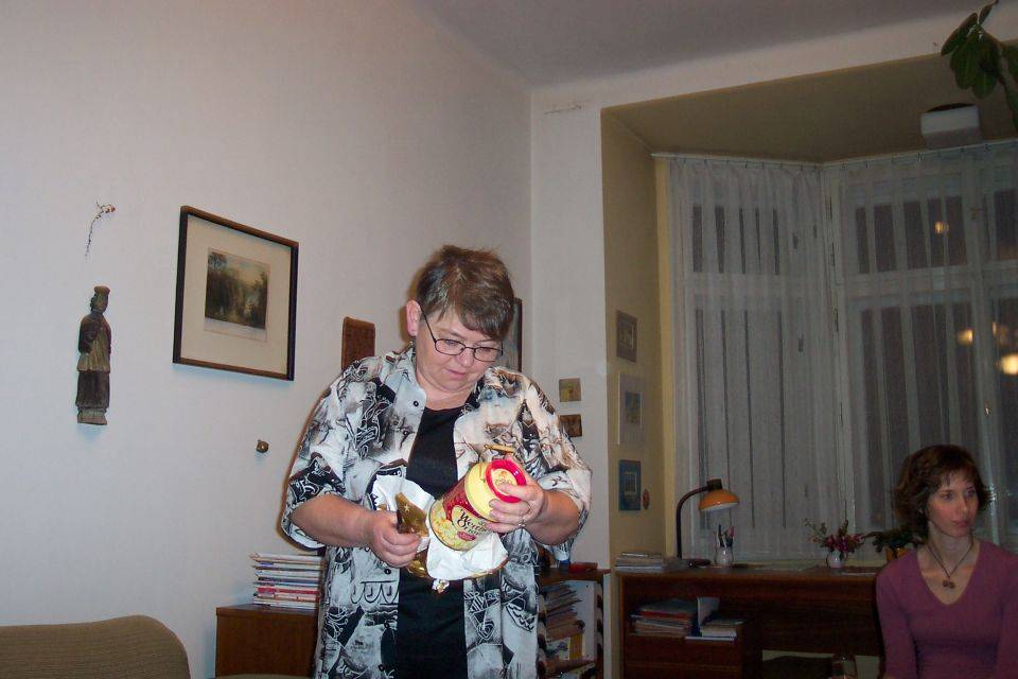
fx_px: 1074
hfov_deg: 50.7
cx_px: 509
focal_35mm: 38
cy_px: 340
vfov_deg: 35.1
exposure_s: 1/30
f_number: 2.8
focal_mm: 8
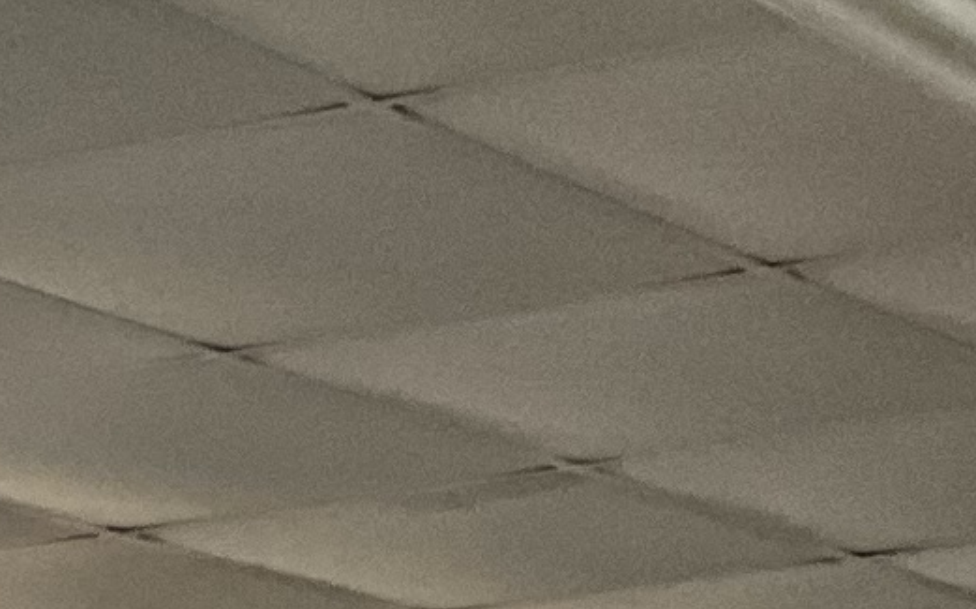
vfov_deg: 4.8
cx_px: -2246
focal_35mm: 238
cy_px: 2758
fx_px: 6327
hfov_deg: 7.4
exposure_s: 1/60
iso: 50
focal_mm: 3
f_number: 1.8
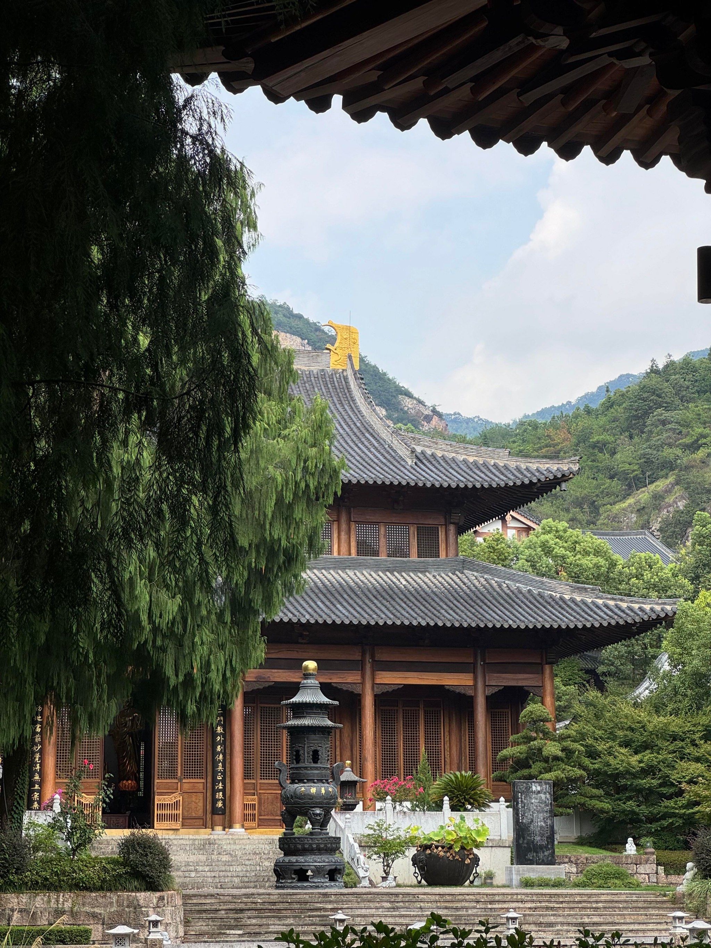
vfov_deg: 25.3
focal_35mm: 77
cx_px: 356
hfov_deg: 19.1
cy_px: 474
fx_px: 2108
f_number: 2.8
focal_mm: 9
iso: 25
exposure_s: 1/217
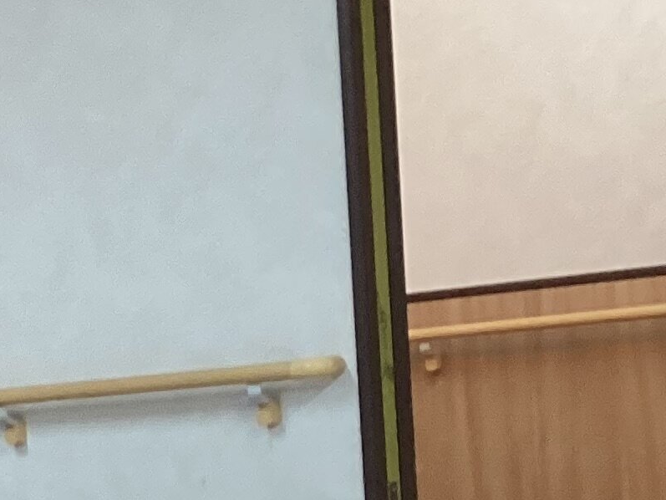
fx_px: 2444
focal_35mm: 127
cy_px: 749
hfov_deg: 14.6
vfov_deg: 11.2
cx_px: -297
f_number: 2.4
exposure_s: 1/60
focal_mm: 3.3
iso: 200
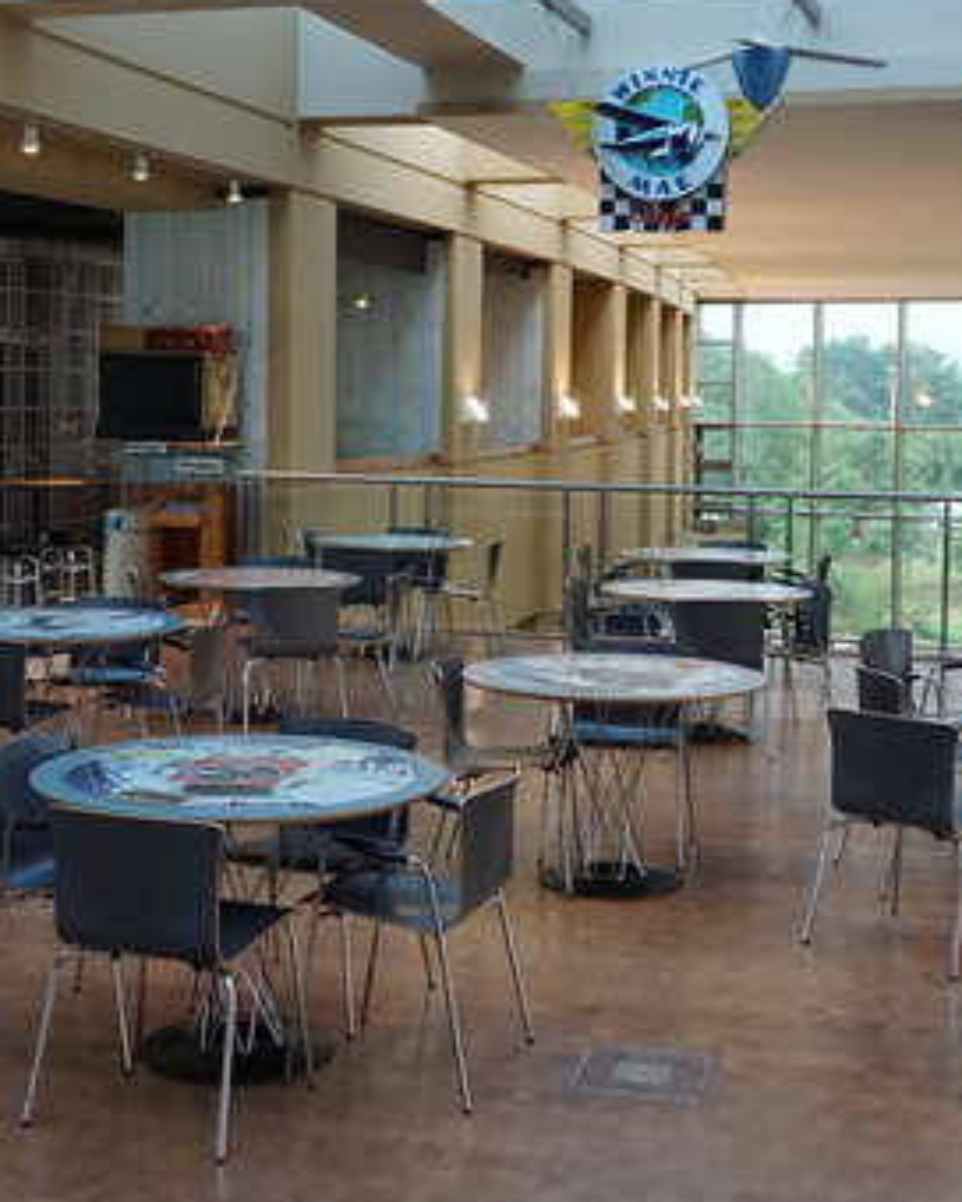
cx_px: 449
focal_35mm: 53
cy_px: 472
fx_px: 1886
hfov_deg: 28.6
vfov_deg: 35.2
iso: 1250
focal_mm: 16
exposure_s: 1/160
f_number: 4
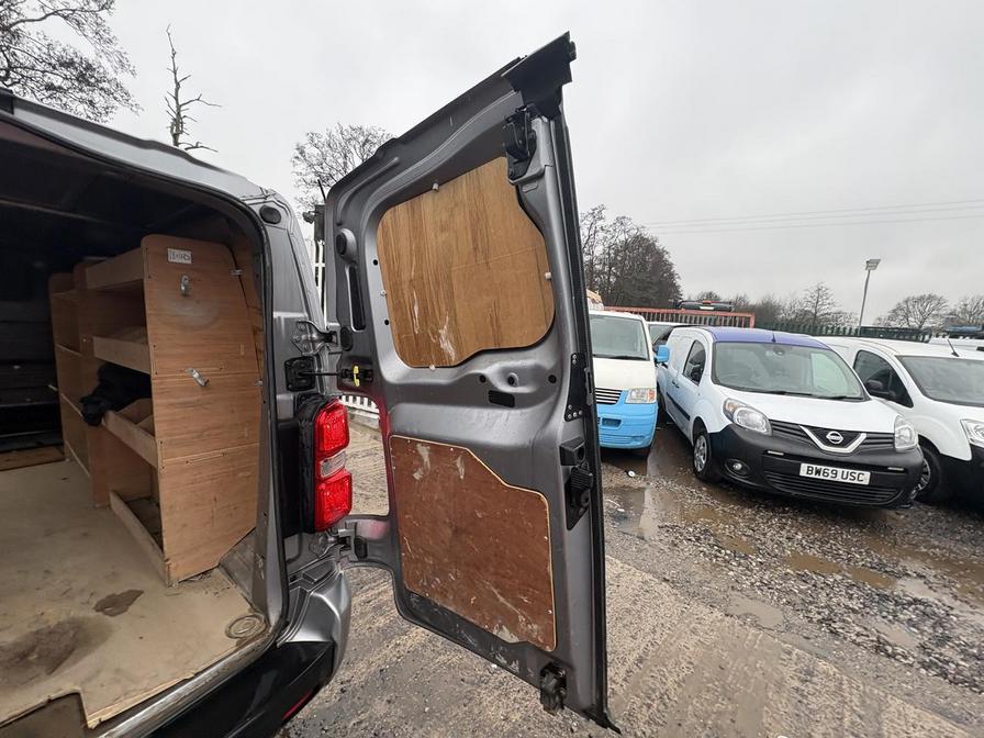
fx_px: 398
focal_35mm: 14
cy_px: 369
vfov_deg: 85.7
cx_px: 492
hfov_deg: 102.1
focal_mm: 2.22
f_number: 2.2
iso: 80
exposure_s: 1/137
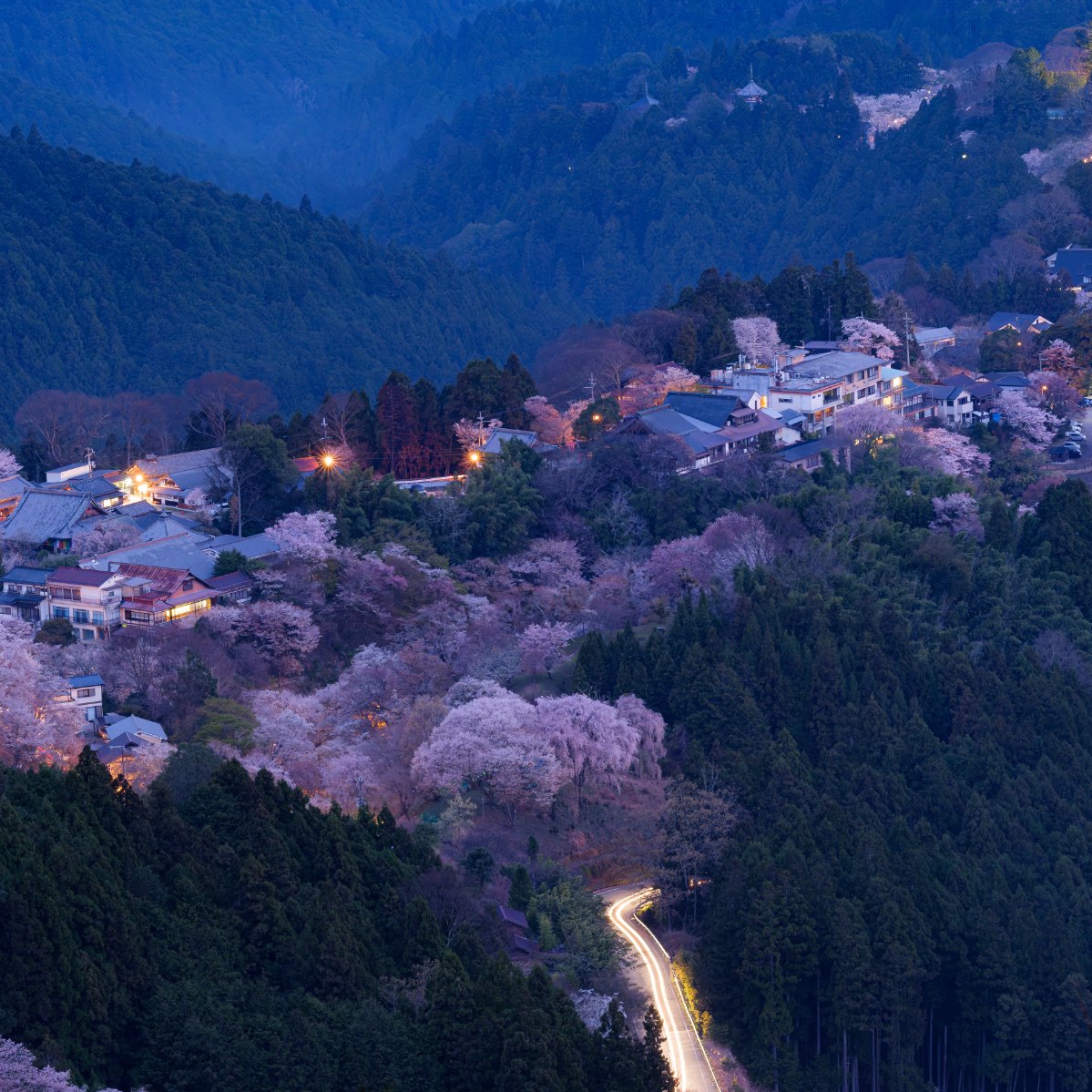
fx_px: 6103
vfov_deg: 10.2
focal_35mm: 171
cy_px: 645
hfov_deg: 10.2
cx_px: 589
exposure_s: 28
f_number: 9
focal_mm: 110
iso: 800
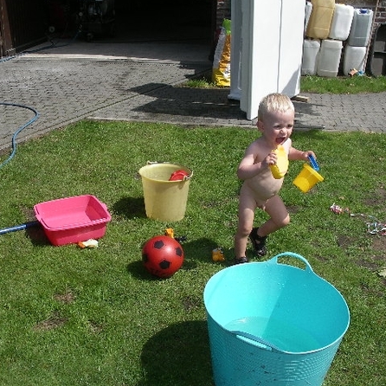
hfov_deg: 38.2
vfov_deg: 38.3
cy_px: 192
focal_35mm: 44
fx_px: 555
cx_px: 154
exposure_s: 1/1000
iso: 80
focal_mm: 7.8
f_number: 3.2
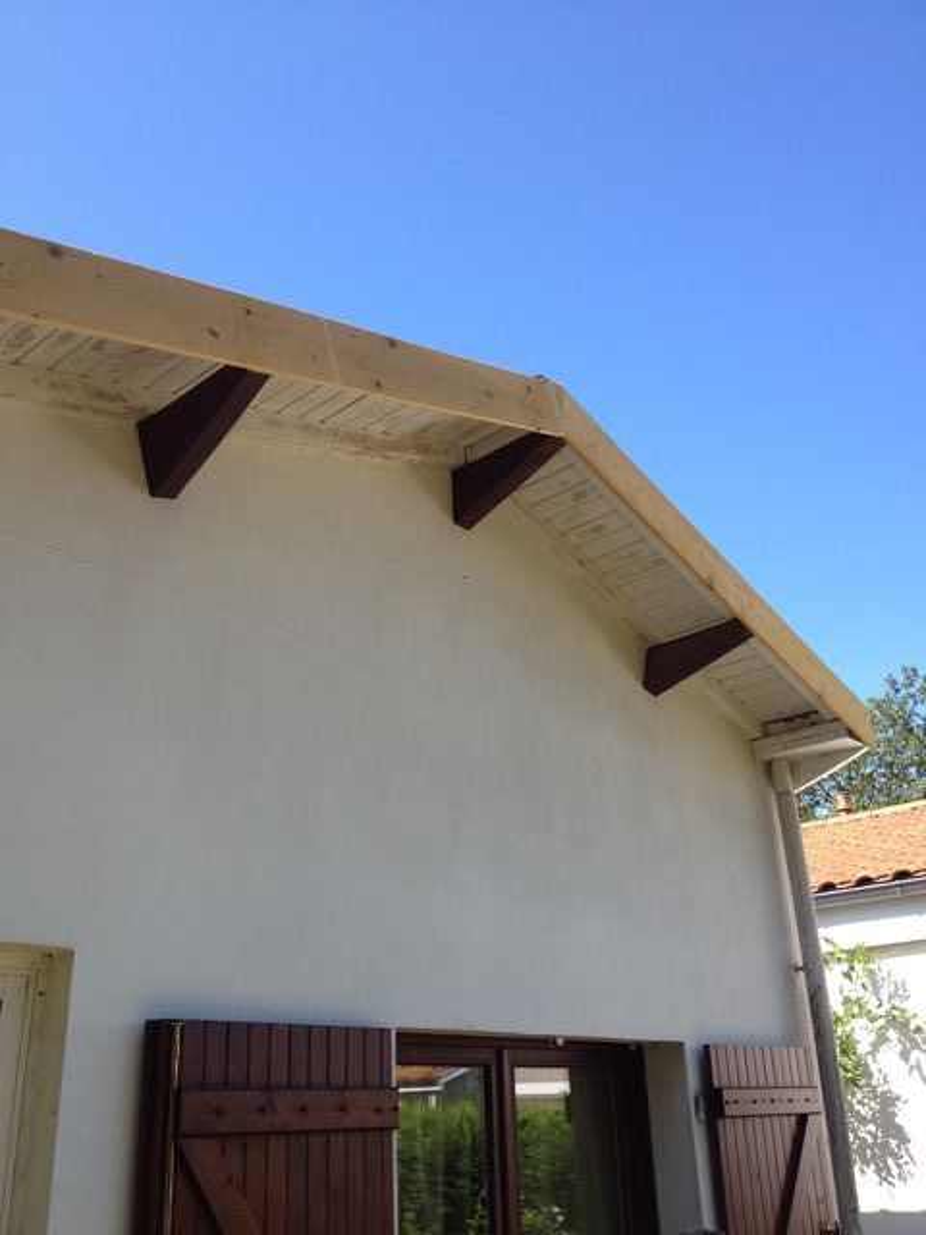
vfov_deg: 52.6
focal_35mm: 35
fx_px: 1248
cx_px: 463
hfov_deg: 40.7
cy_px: 618
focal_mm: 4.28
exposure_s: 1/557
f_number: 2.4
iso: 64
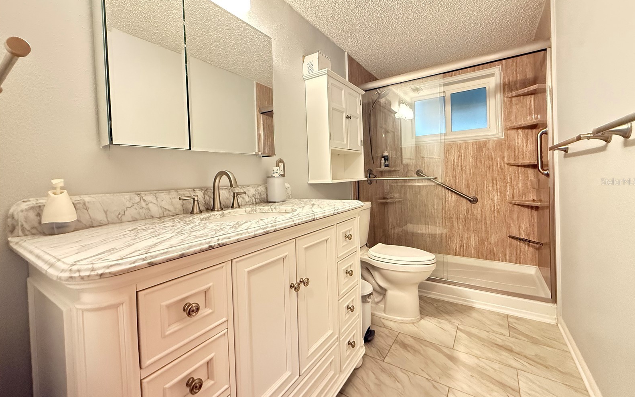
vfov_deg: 74.6
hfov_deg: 101.5
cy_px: 181
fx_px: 260
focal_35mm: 15
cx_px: 318
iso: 1000
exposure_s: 1/60
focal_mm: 2.22
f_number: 2.2
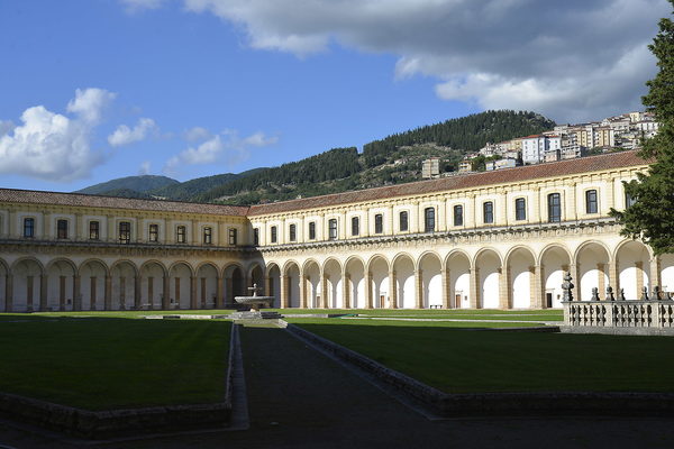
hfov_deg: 42.7
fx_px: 861
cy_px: 224
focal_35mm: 46
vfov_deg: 29.2
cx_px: 337
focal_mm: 46
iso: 100
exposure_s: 1/250
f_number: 8
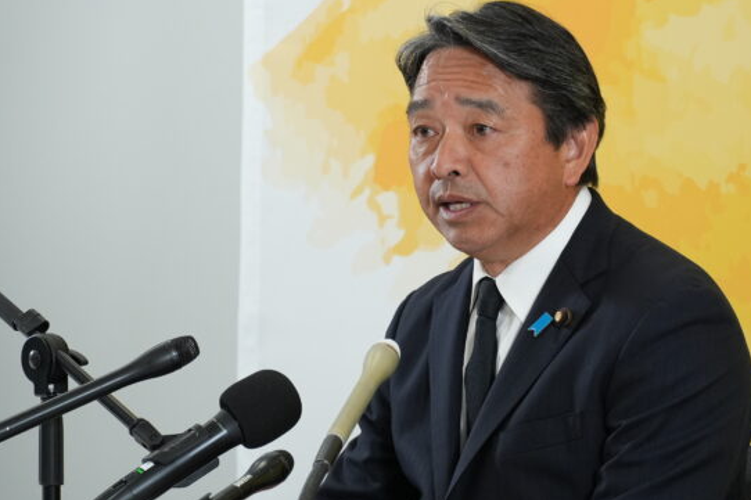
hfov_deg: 10.4
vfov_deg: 6.9
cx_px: 506
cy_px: 307
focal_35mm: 198
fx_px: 4123
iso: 1250
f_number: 5.6
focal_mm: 93
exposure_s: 1/160
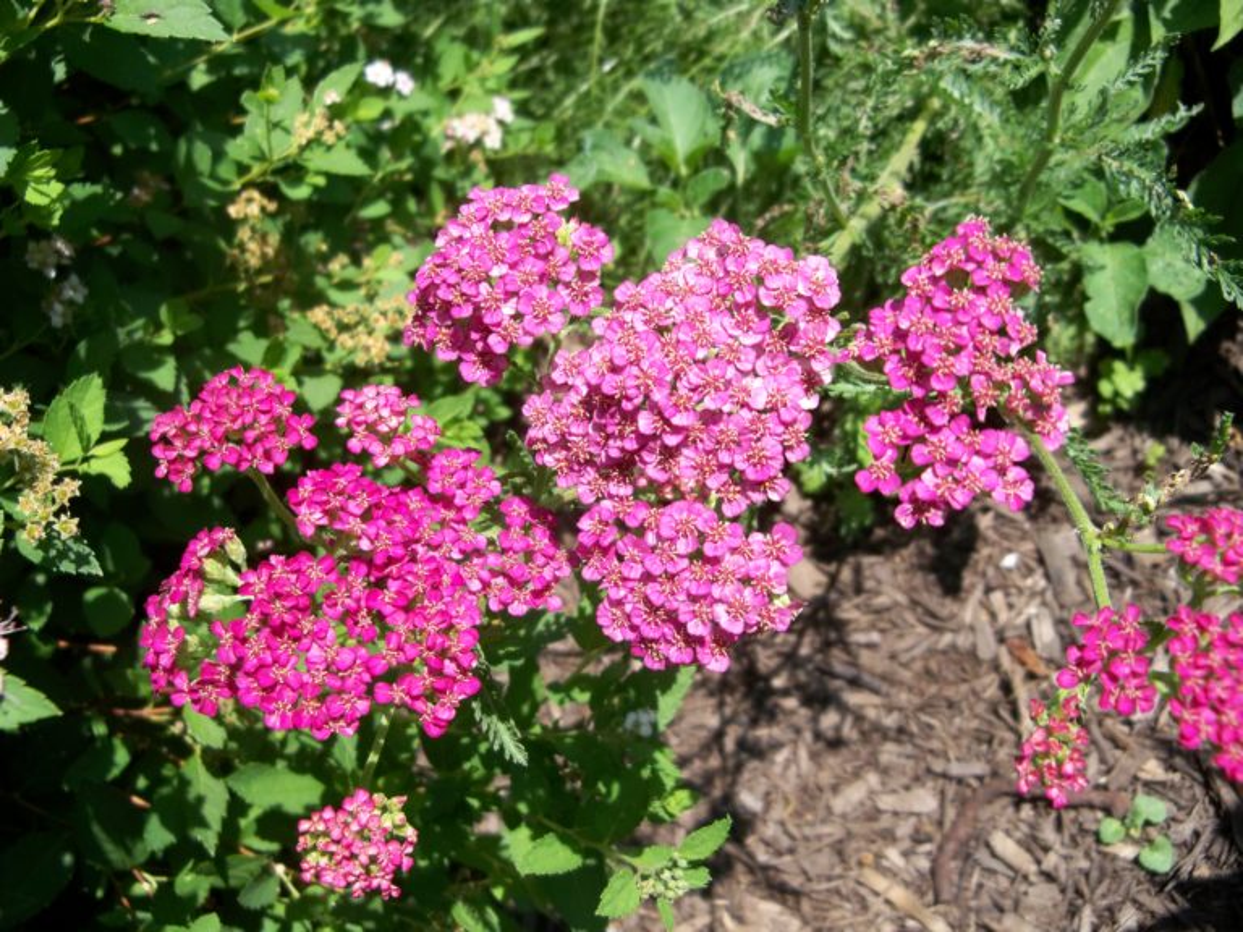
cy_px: 466
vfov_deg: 40.7
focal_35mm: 35
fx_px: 1257
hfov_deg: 52.6
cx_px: 622
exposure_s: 1/400
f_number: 3.5
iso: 64
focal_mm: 6.2
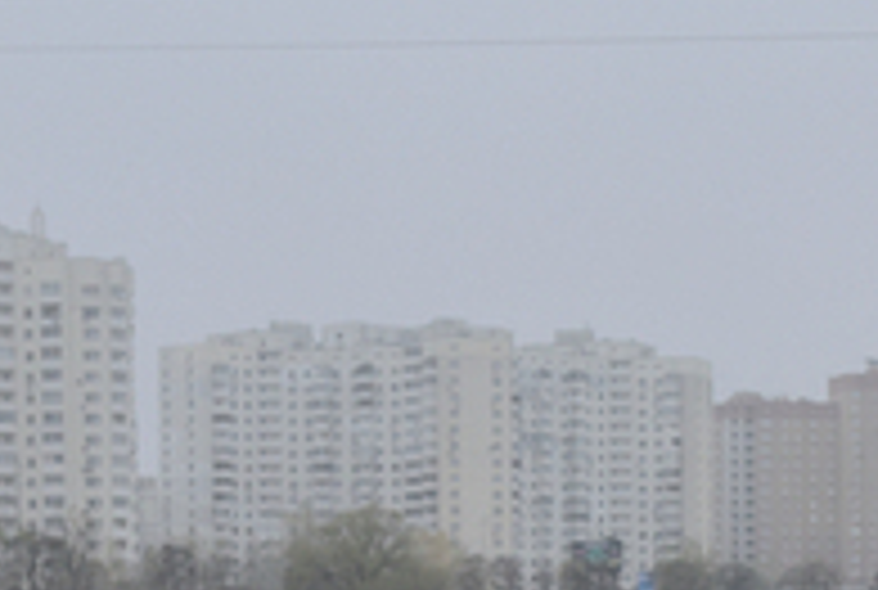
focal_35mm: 130
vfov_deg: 10.2
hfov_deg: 15.5
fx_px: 3178
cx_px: 788
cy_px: 926
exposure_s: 1/1250
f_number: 7.1
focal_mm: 35
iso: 1600
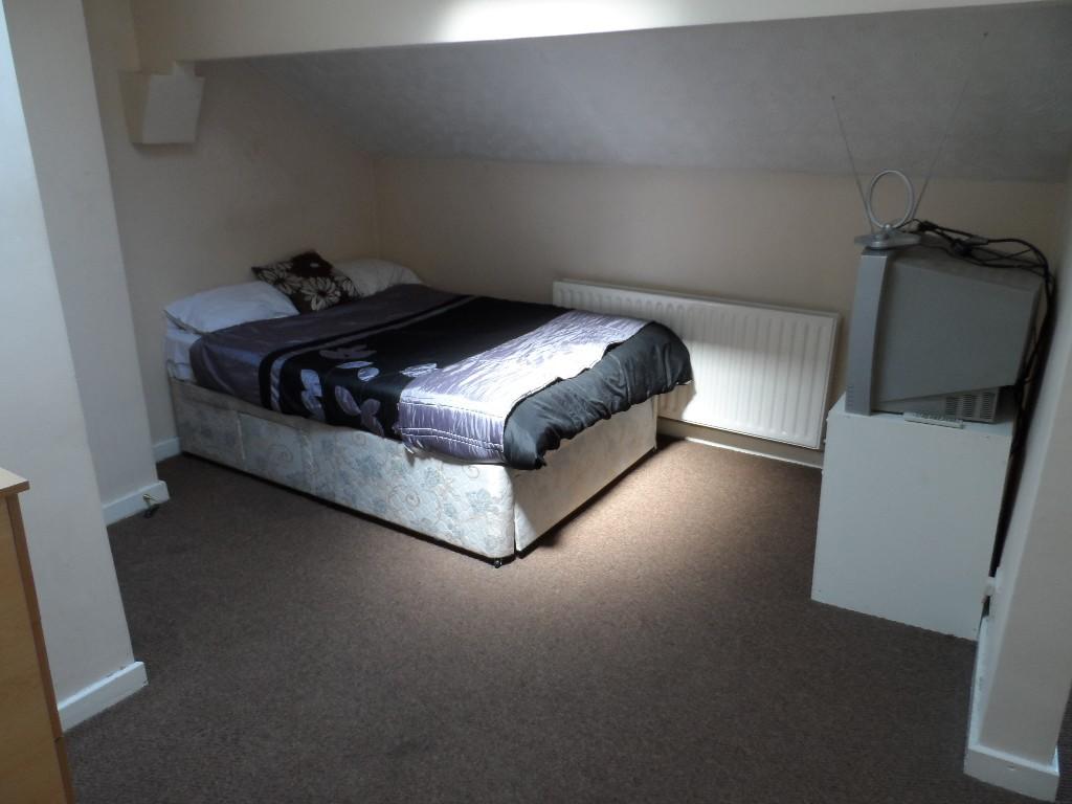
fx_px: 743
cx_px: 536
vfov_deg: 56.8
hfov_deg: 71.6
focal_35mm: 24
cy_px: 402
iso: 160
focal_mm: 4
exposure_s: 1/30
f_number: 3.2
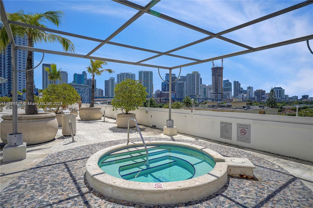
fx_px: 174
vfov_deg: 61.9
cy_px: 104
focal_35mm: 20
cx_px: 156
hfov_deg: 84.0
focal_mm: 20
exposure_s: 1/3200
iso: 250
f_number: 5.6
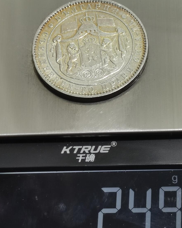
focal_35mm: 117
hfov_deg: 13.2
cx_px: 94
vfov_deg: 16.4
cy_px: 75
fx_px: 788
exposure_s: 1/100
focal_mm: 5.58
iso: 64
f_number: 1.8
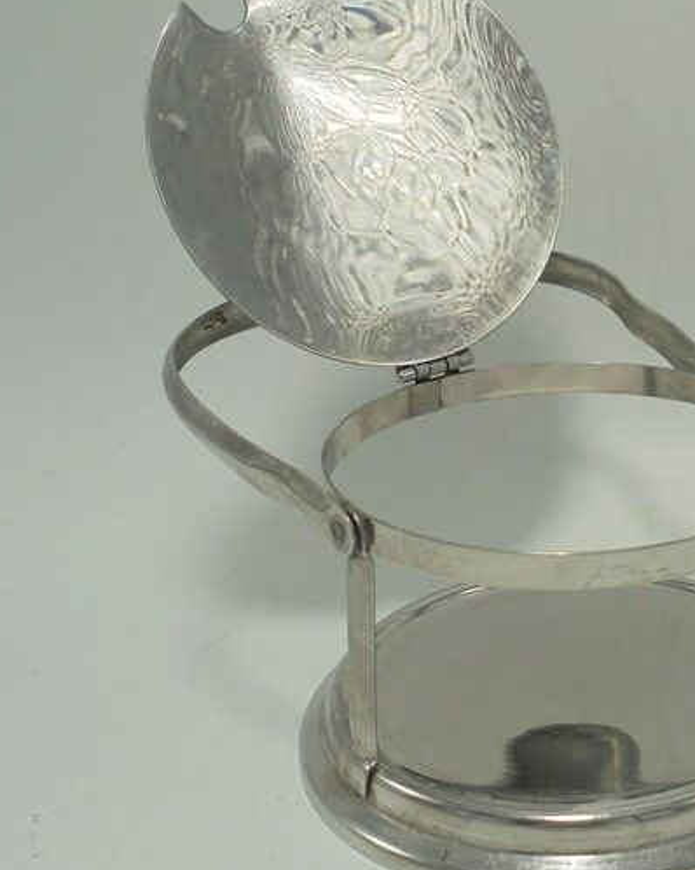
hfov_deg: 24.1
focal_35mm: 60
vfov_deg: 31.4
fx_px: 1544
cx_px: 716
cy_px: 473
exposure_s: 1/100
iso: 100
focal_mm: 6.1
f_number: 4
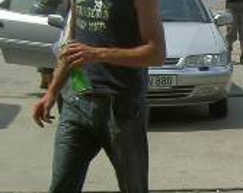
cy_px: 132
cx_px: 397
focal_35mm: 146
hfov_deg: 12.4
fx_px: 1048
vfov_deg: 10.5
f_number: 4.7
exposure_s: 1/640
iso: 50
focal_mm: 8
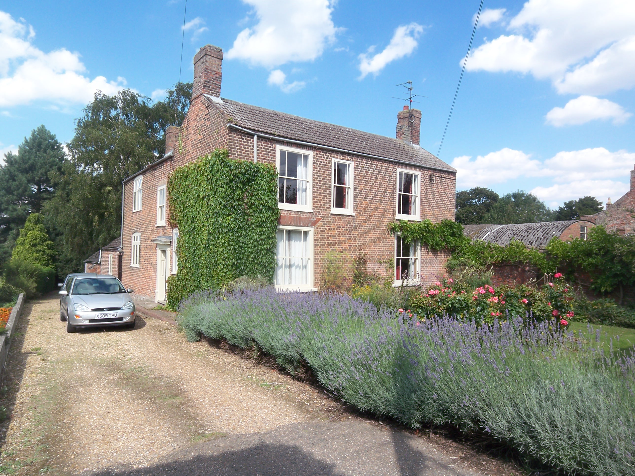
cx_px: 318
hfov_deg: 73.9
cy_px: 238
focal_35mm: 23
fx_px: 422
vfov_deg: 58.9
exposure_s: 1/125
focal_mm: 3.8
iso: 50
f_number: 5.6
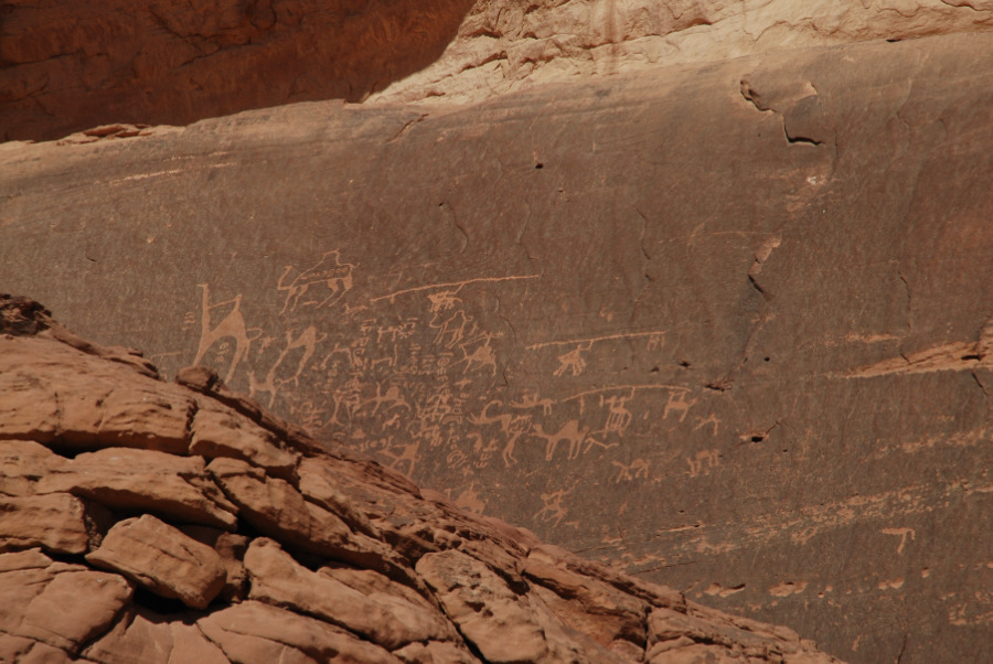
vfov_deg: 10.8
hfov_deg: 16.1
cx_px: 496
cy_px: 332
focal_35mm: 128
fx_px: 3520
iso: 250
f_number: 8
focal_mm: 85
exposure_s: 1/1000
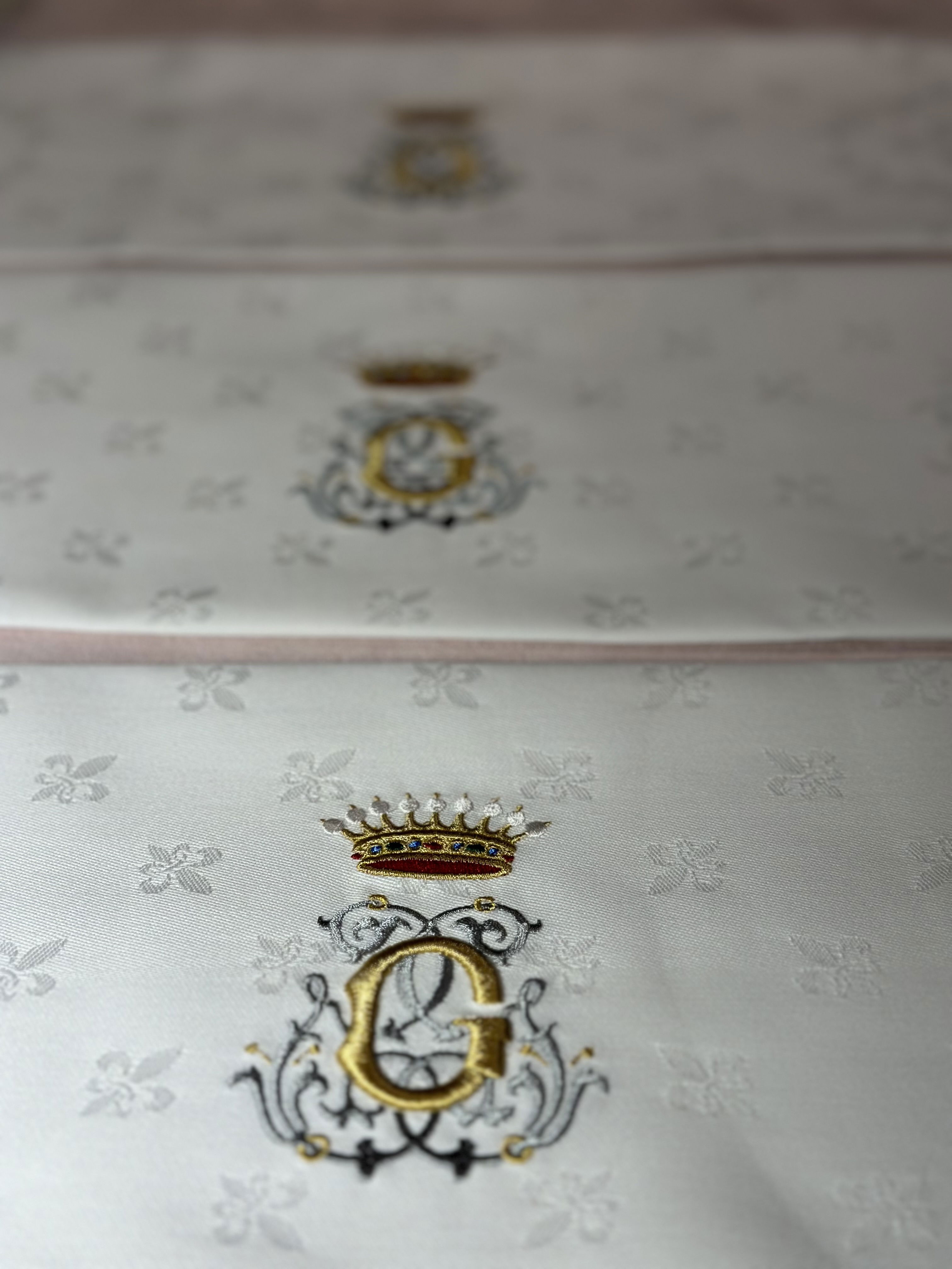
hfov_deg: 30.3
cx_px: 476
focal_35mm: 48
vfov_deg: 39.7
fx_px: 1760
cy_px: 634
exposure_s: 1/100
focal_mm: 6.86
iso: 80
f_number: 1.78
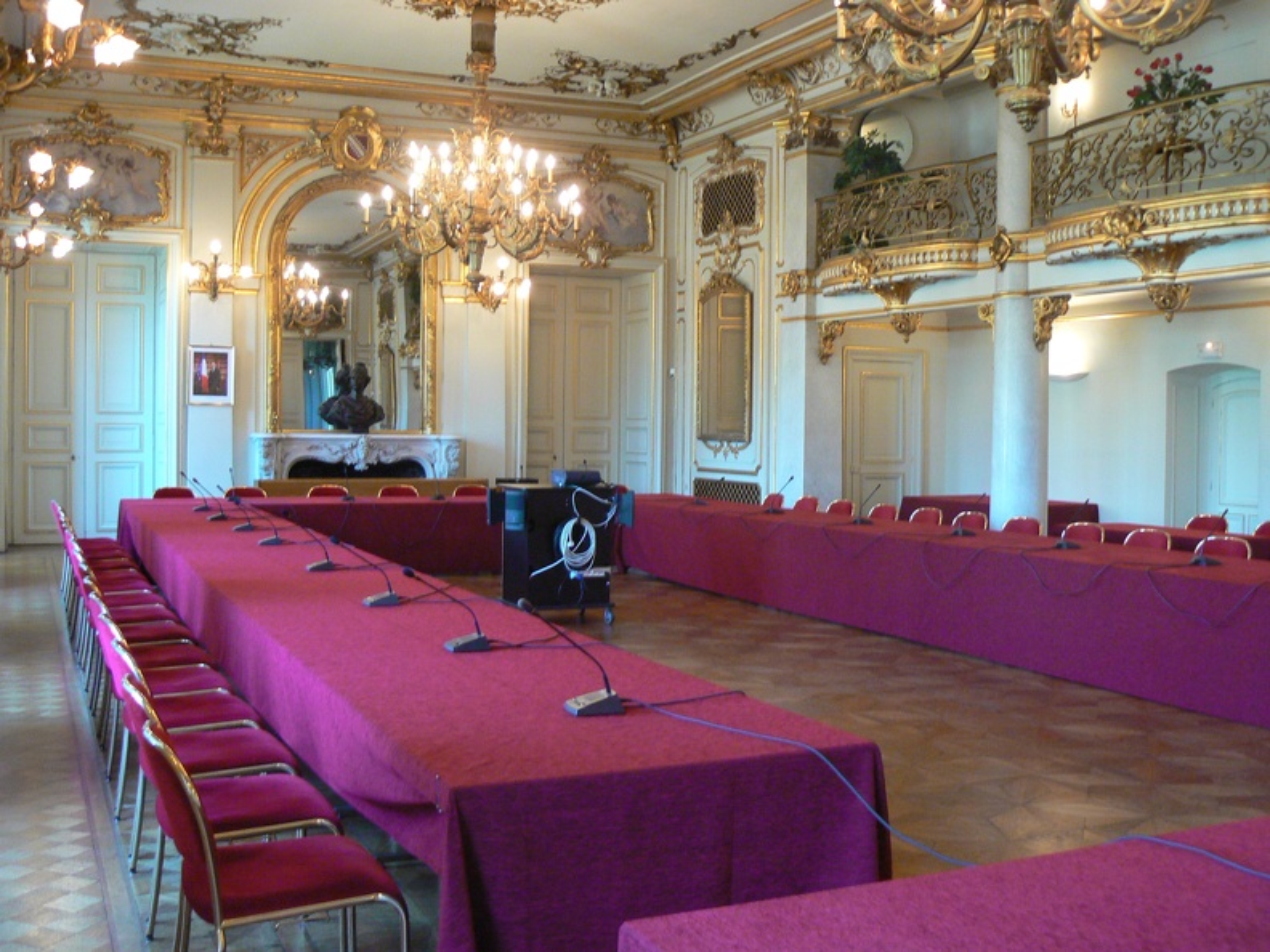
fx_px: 1321
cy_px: 476
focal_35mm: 36
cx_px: 635
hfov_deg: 51.4
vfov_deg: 39.7
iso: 200
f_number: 2.8
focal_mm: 6
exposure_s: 1/15
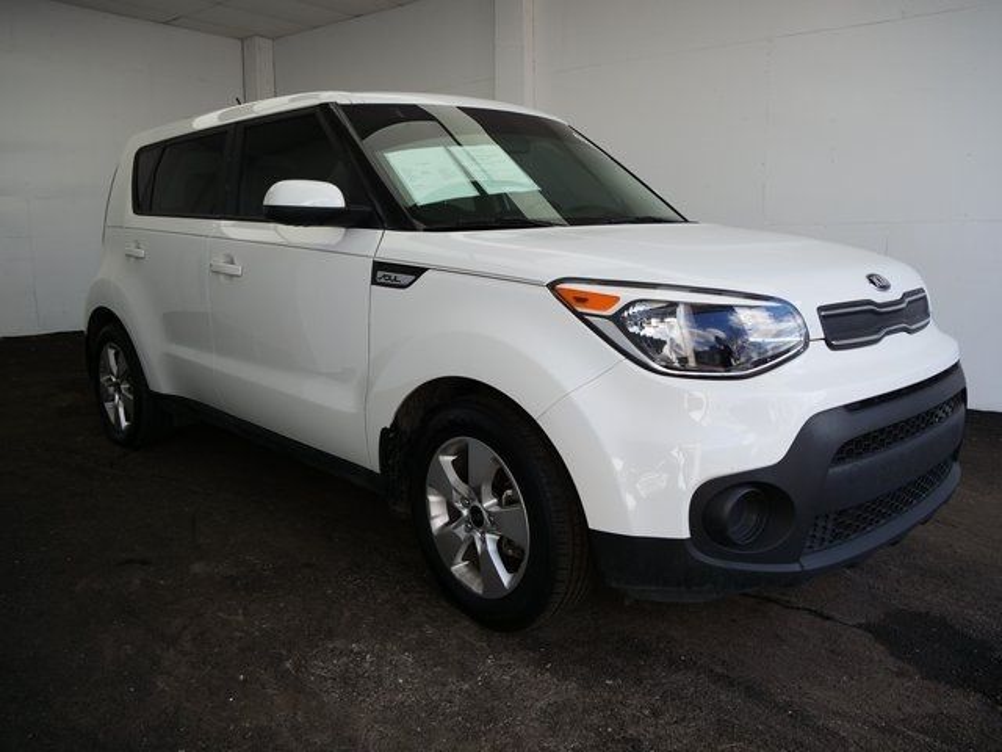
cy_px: 376
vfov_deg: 49.7
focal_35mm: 28
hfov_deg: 63.4
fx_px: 810
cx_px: 501
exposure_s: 1/250
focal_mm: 14
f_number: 5.6
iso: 200
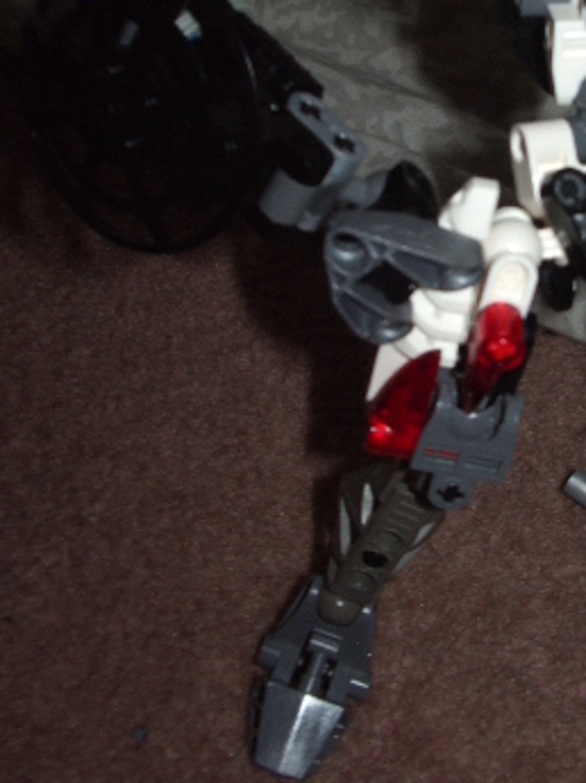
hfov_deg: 22.2
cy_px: 193
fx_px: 1470
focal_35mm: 65
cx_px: 470
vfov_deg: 29.4
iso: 100
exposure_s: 1/40
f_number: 4.3
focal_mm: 5.8
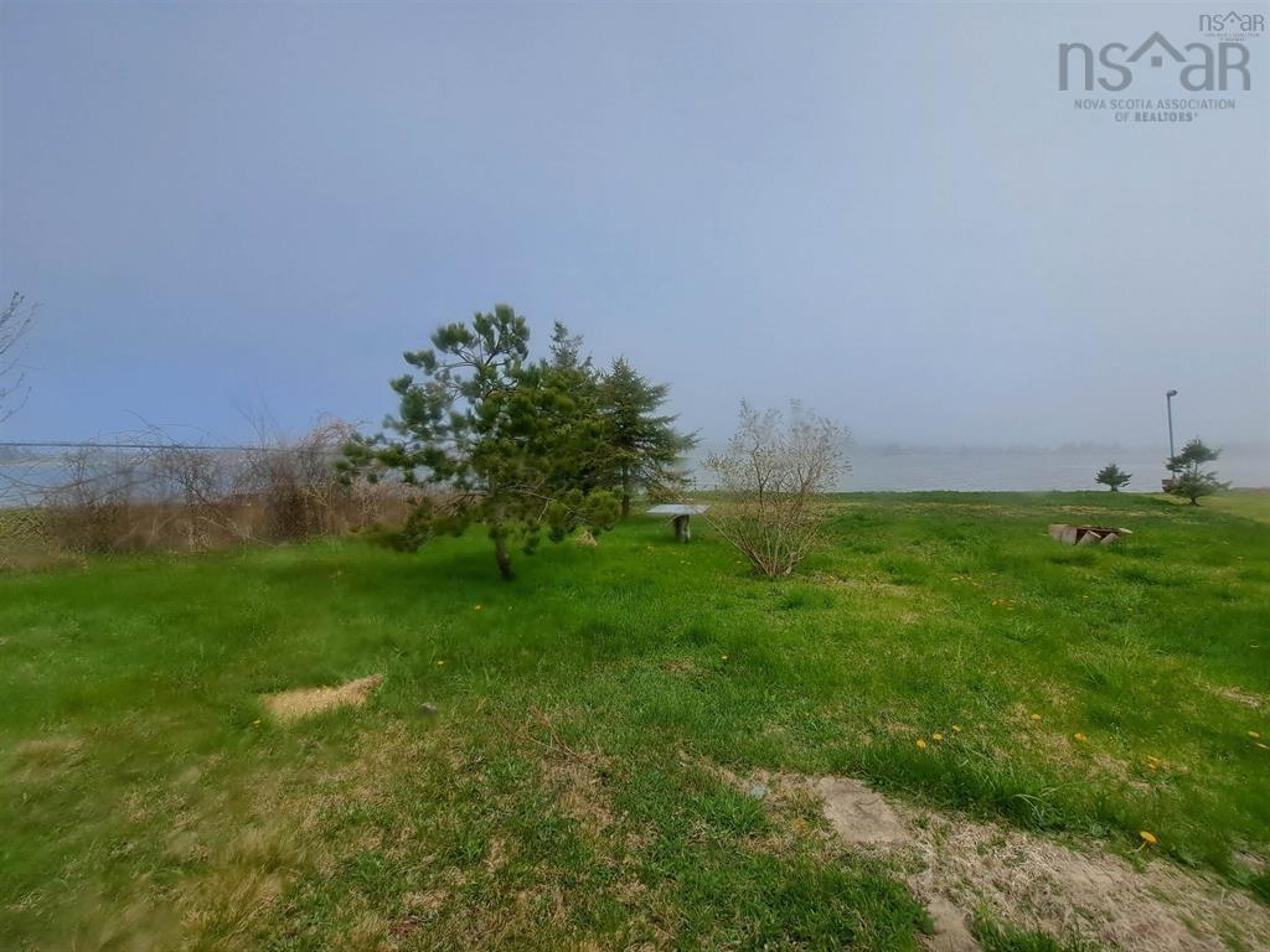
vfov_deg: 89.9
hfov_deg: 106.2
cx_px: 635
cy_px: 476
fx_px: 477
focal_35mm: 13
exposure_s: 1/1161
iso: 50
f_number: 2.2
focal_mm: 1.74
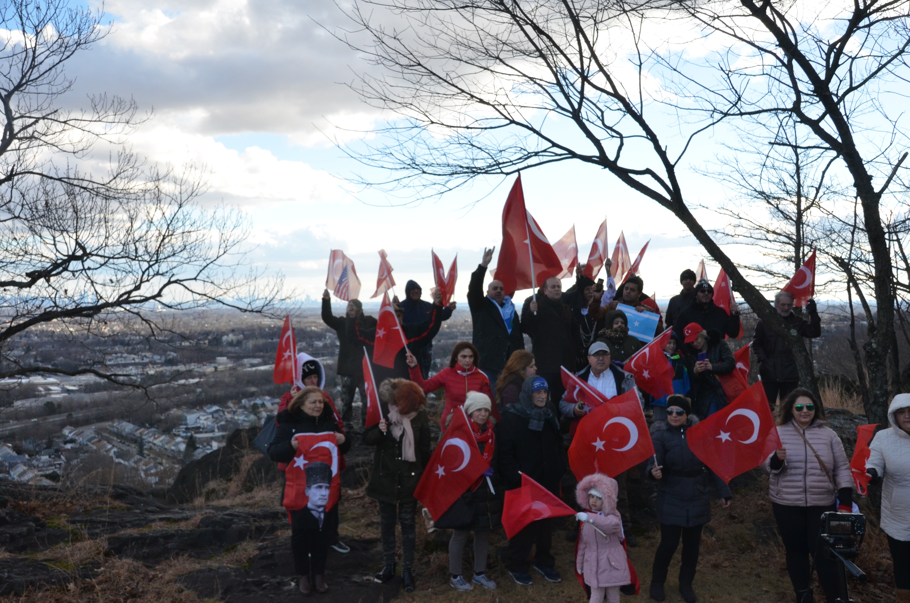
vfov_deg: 34.1
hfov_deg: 49.6
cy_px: 302
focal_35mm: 39
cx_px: 455
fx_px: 984
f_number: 11
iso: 800
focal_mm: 26
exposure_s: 1/500
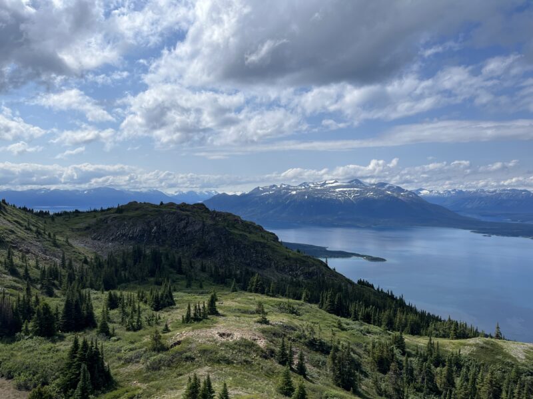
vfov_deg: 53.1
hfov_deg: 67.3
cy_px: 200
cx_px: 266
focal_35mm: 26
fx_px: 400
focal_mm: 5.1
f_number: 1.6
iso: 50
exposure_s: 1/7353
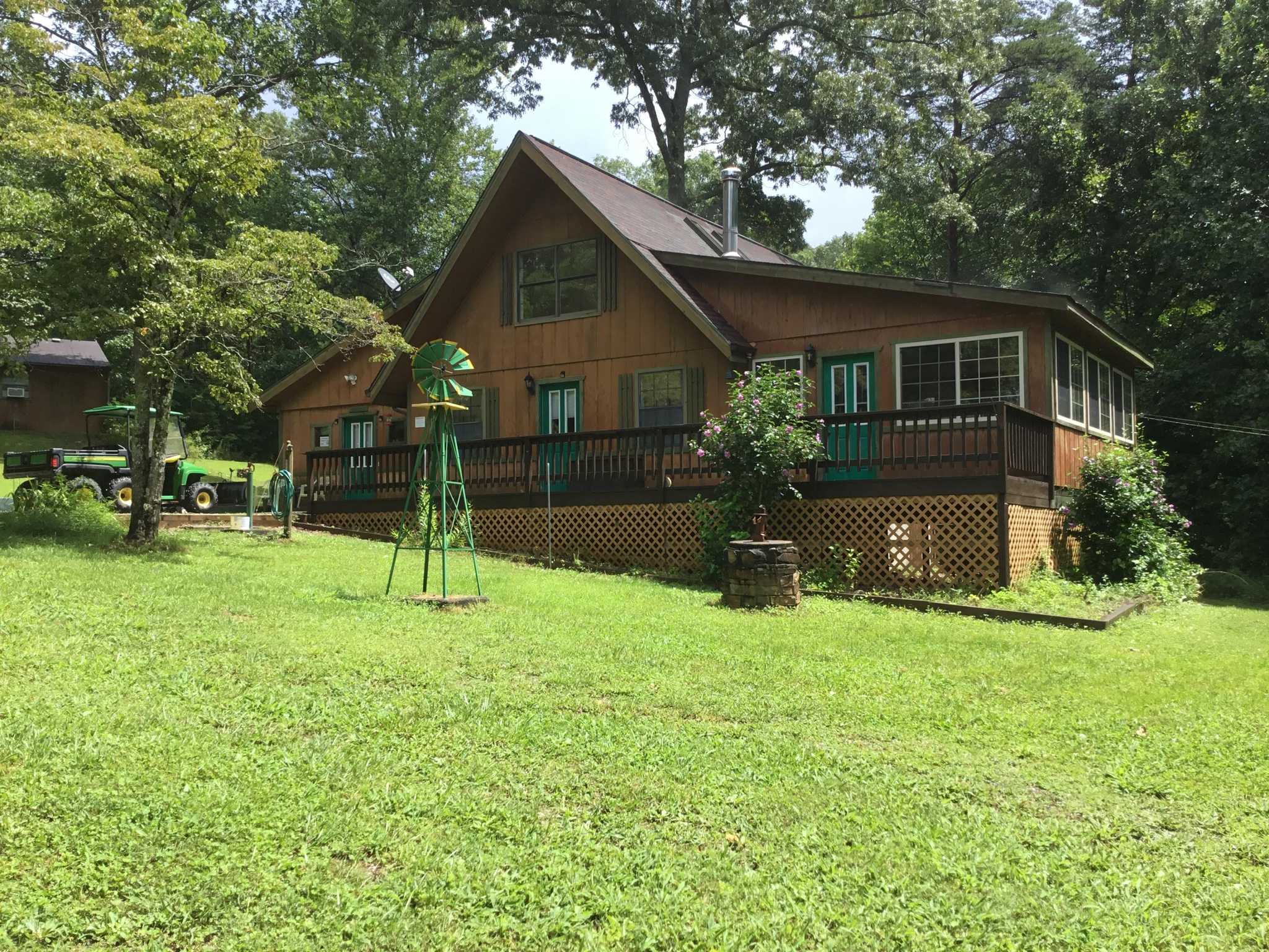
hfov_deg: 58.4
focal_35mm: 31
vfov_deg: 45.4
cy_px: 476
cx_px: 634
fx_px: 1136
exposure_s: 1/485
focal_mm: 3.3
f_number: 2.4
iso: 25
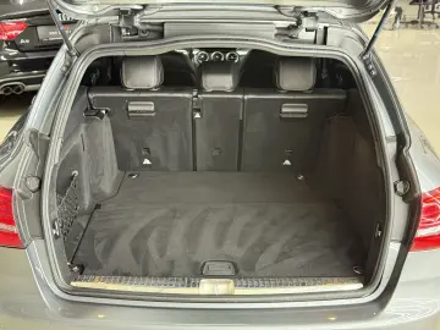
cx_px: 220
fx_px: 610
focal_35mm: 48
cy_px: 165
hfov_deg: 39.7
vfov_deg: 30.3
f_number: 1.78
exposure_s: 1/33
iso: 500
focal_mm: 6.76
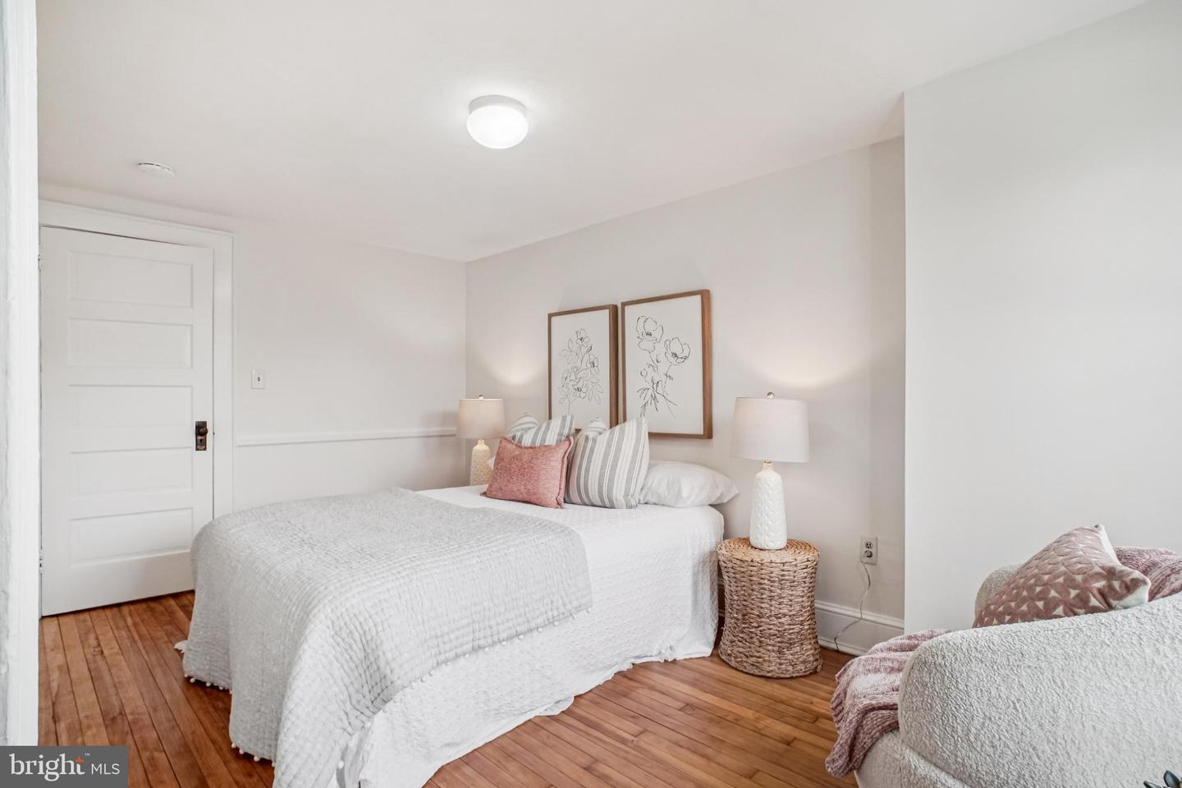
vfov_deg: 72.1
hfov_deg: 95.0
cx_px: 591
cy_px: 394
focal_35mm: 16
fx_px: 542
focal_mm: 11
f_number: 8
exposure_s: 1/50
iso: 500
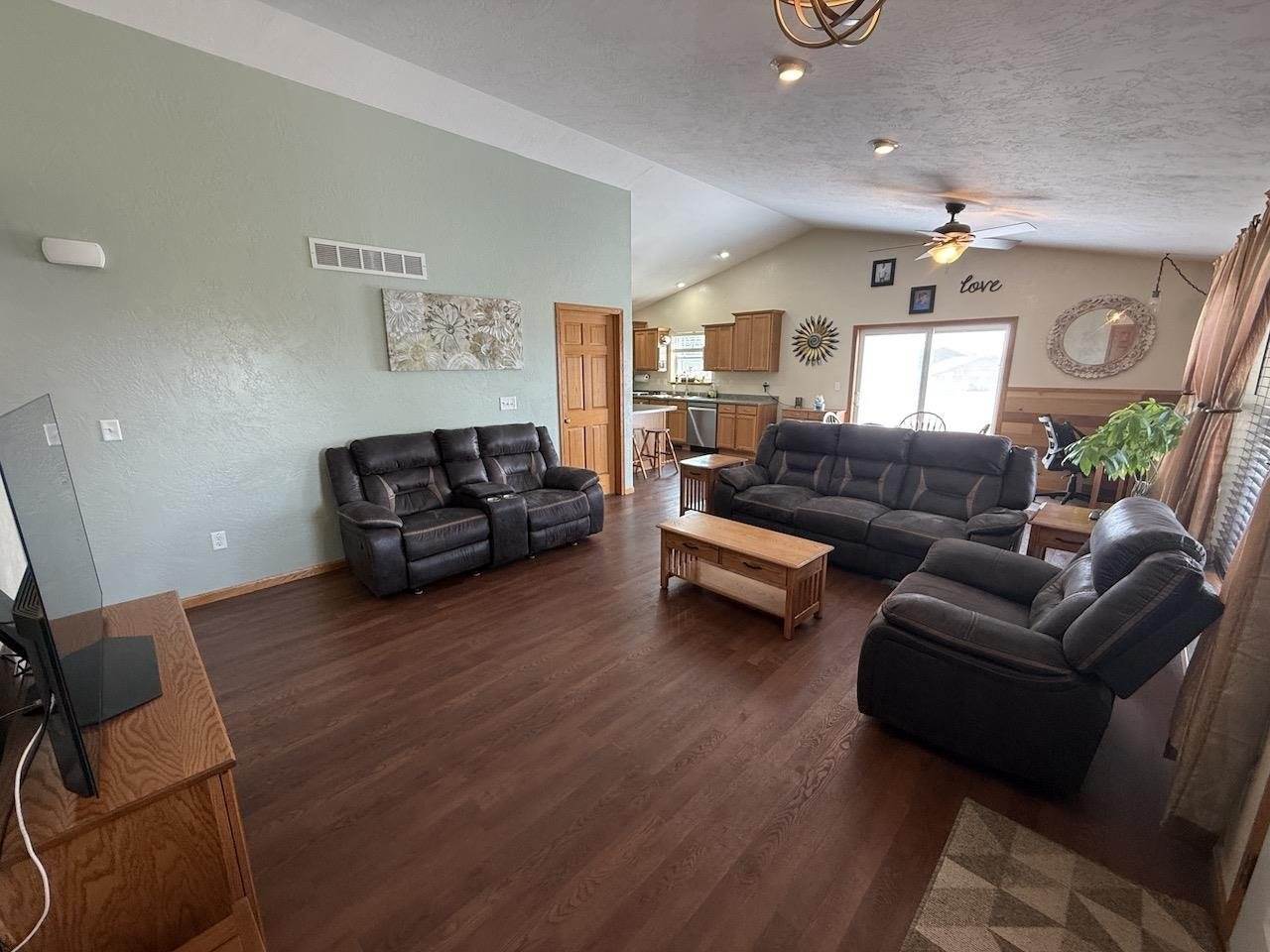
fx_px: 514
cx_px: 635
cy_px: 476
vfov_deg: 85.7
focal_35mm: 14
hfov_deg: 102.1
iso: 200
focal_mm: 2.22
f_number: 2.2
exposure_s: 1/60
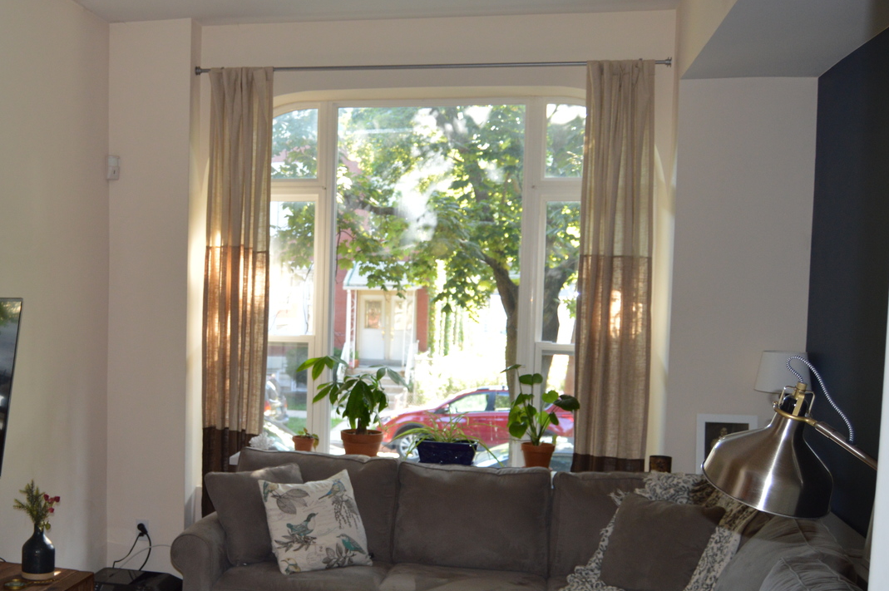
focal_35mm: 41
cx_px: 249
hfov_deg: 46.2
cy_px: 374
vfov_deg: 32.4
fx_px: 1012
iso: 400
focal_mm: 18
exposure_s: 1/60
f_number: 4
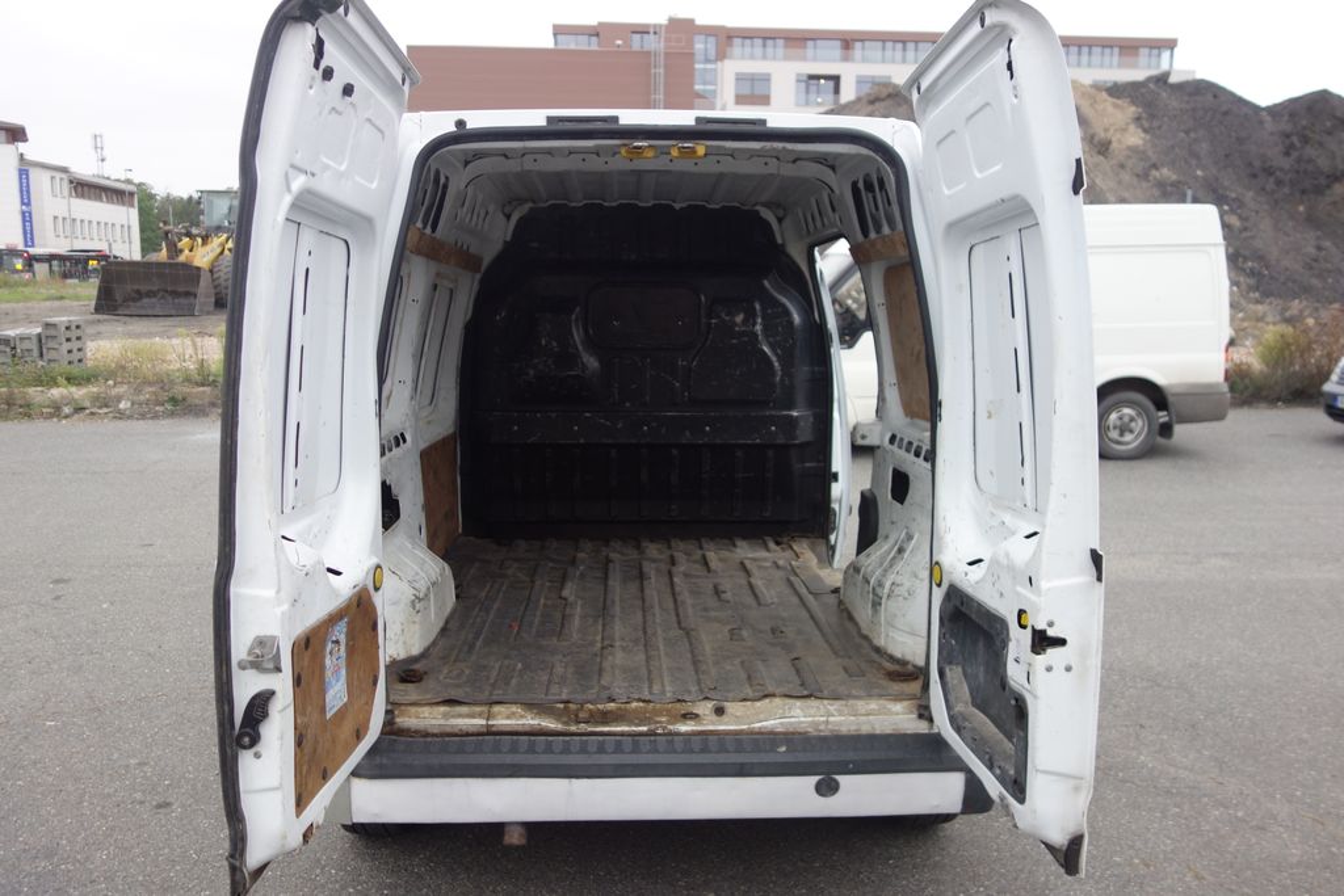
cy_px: 448
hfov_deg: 65.5
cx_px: 672
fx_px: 1045
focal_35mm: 28
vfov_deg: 46.4
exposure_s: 1/80
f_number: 1.8
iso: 125
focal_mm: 10.4
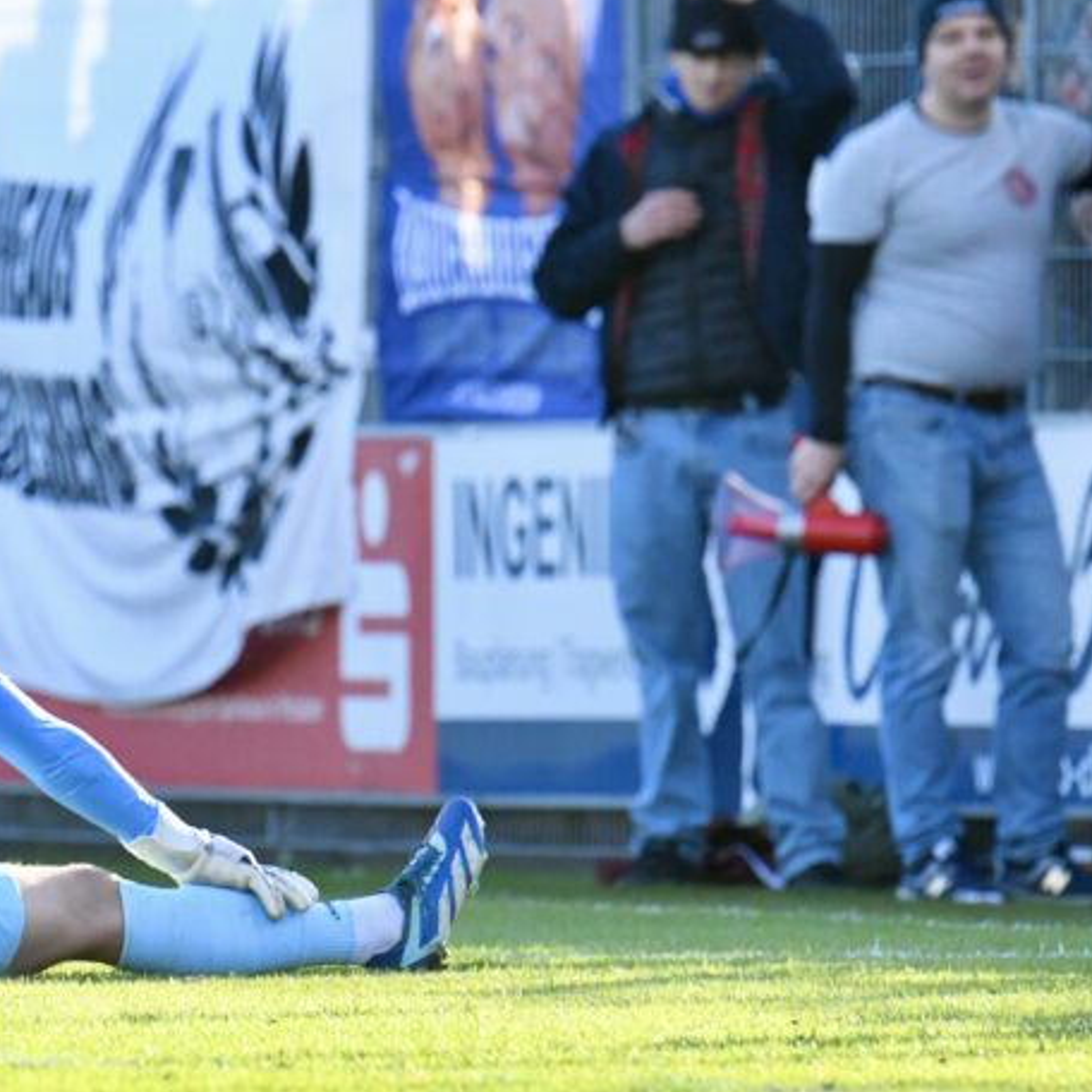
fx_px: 27267
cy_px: 435
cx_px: 364
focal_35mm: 764
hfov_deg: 2.3
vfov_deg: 2.3
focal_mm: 400
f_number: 7.1
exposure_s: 1/1600
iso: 4000
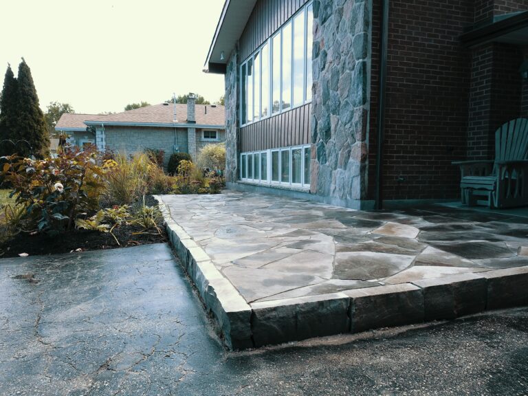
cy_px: 198
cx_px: 264
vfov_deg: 53.1
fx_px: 397
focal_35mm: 26
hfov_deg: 67.3
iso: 100
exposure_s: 1/200
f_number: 2.2
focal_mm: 4.73
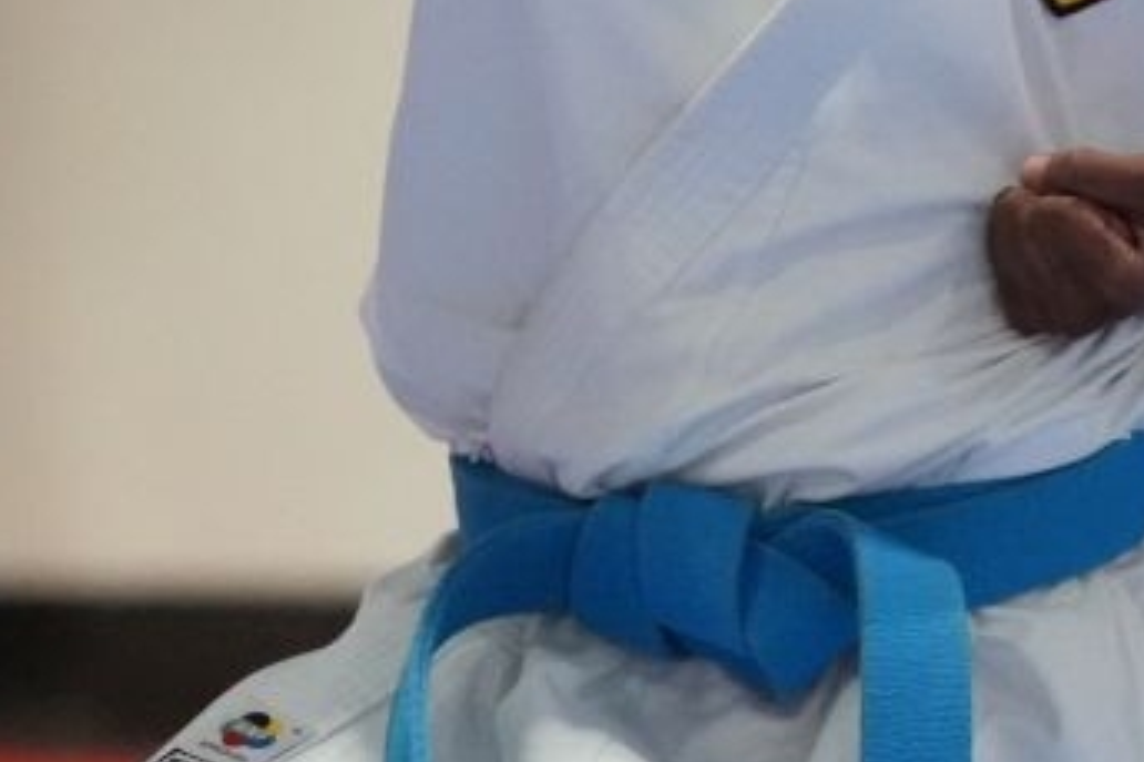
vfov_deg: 2.5
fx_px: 17469
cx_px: 559
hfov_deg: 3.8
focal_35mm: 550
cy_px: 662
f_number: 2.8
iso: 6400
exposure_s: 1/500
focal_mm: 105
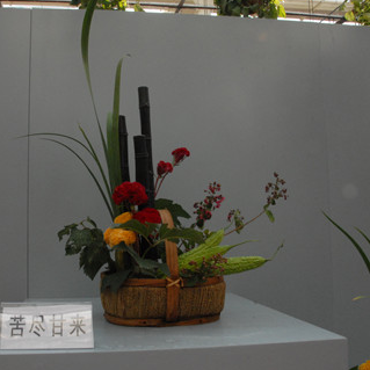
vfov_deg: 46.0
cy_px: 187
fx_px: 435
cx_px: 131
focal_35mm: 36
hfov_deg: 45.5
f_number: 20
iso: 1250
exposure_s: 1/60
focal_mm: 18
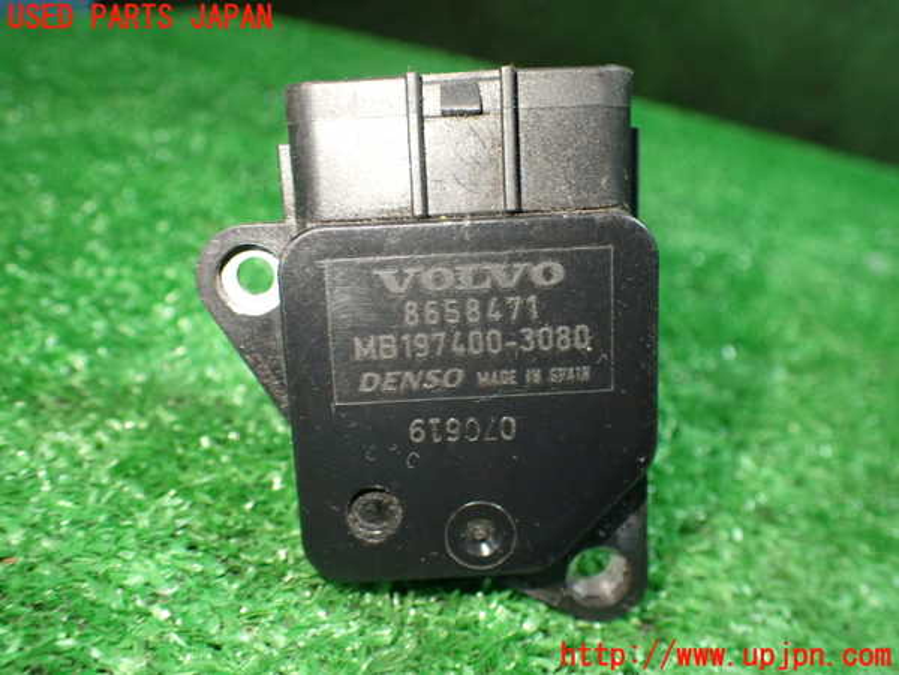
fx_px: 779
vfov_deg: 46.8
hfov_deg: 60.0
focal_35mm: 30
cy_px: 338
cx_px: 450
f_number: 2.3
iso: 800
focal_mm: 5.4
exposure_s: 1/80
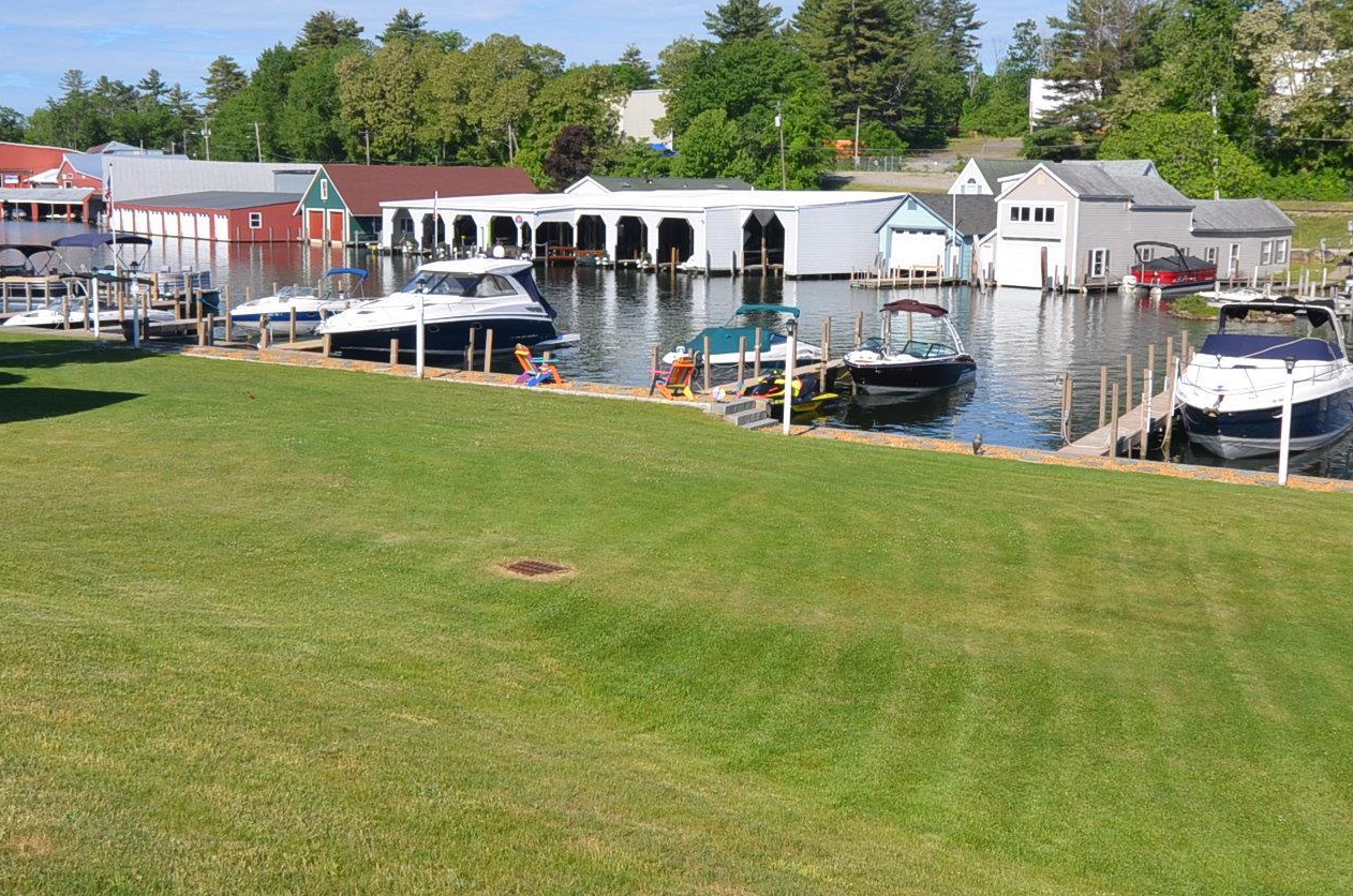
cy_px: 395
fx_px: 1538
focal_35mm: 41
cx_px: 639
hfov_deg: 47.5
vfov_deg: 32.5
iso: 100
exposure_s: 1/250
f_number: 8
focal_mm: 14
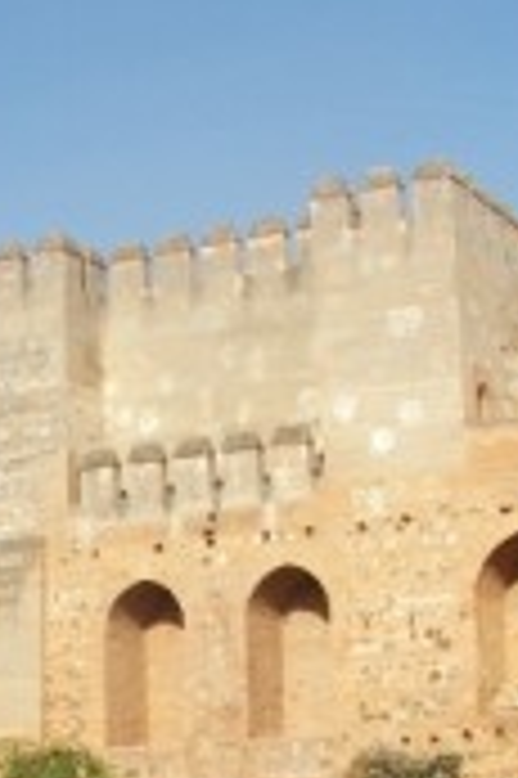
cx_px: 9
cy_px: 670
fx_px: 2098
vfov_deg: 20.7
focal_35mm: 97
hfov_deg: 13.9
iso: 50
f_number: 4
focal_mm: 6
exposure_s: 1/500
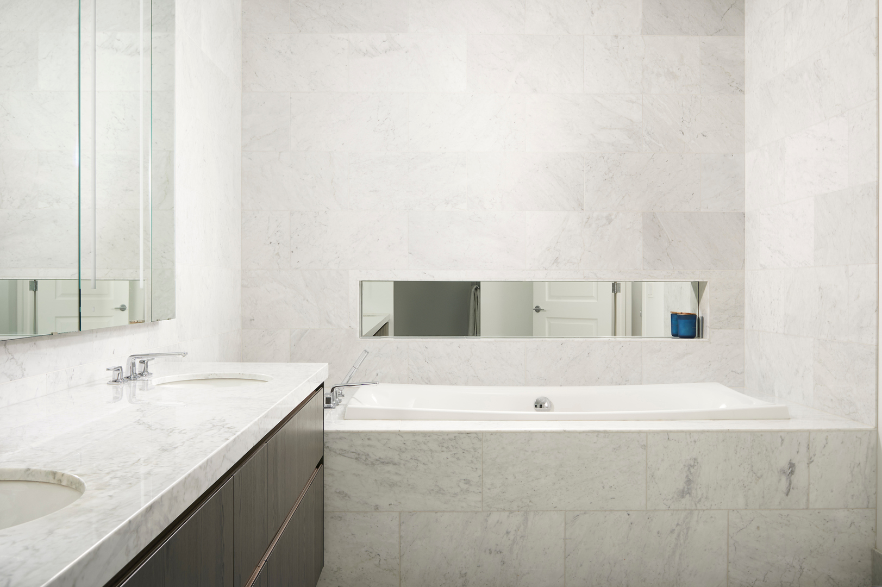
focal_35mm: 35
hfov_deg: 54.5
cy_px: 294
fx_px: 857
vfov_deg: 37.8
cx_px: 441
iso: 160
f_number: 11
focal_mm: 35
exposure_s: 1/200
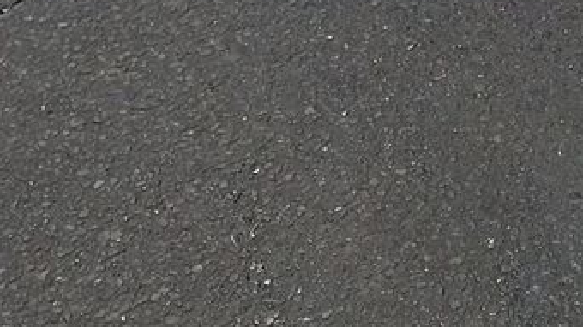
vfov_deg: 8.7
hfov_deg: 16.7
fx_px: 1901
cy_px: -532
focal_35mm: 123
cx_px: 684
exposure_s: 1/499
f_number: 1.8
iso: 50
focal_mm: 6.7
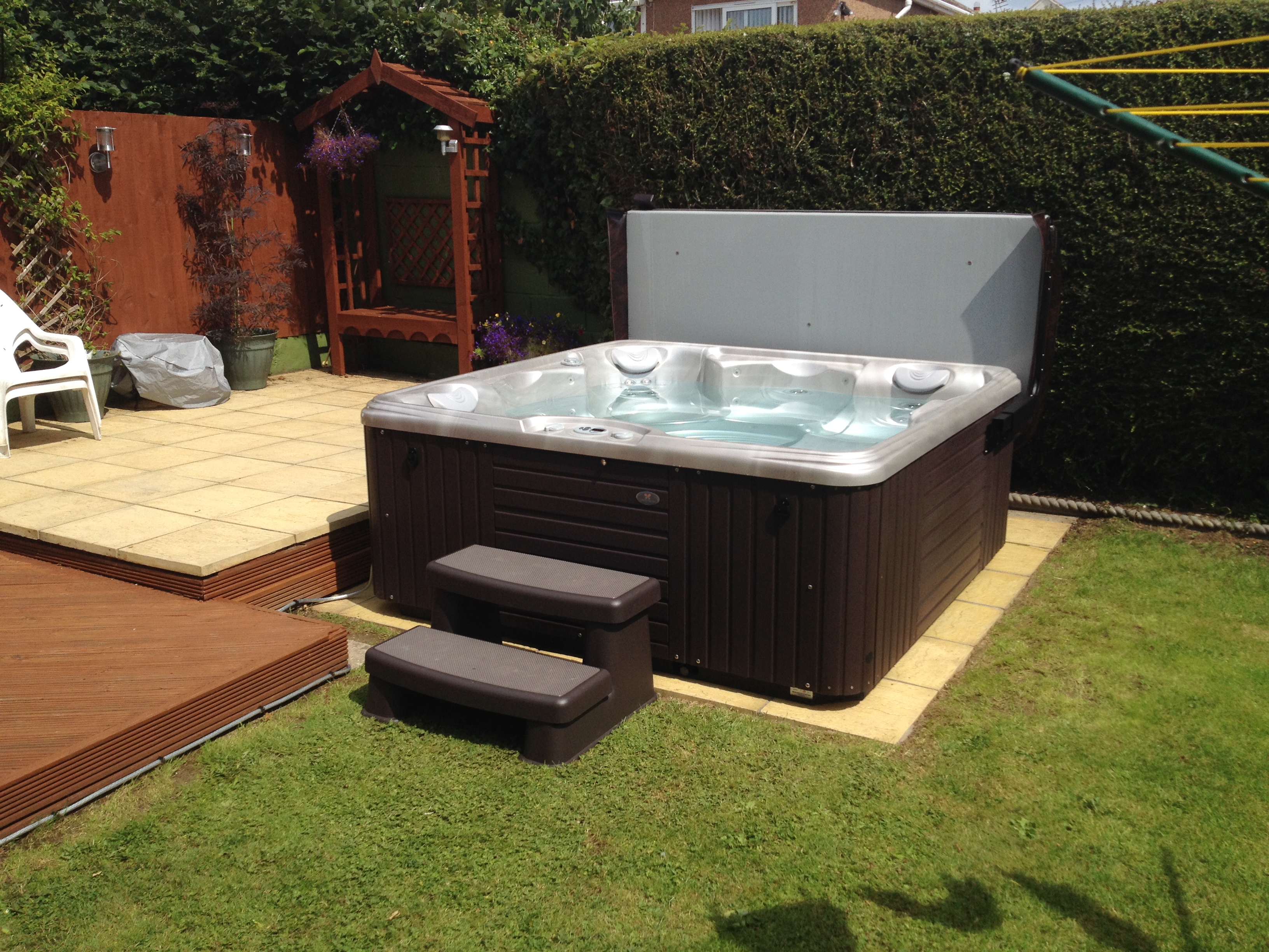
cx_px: 634
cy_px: 476
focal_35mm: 35
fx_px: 1283
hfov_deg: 52.6
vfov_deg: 40.7
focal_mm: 4.28
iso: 50
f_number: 2.4
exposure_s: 1/2632
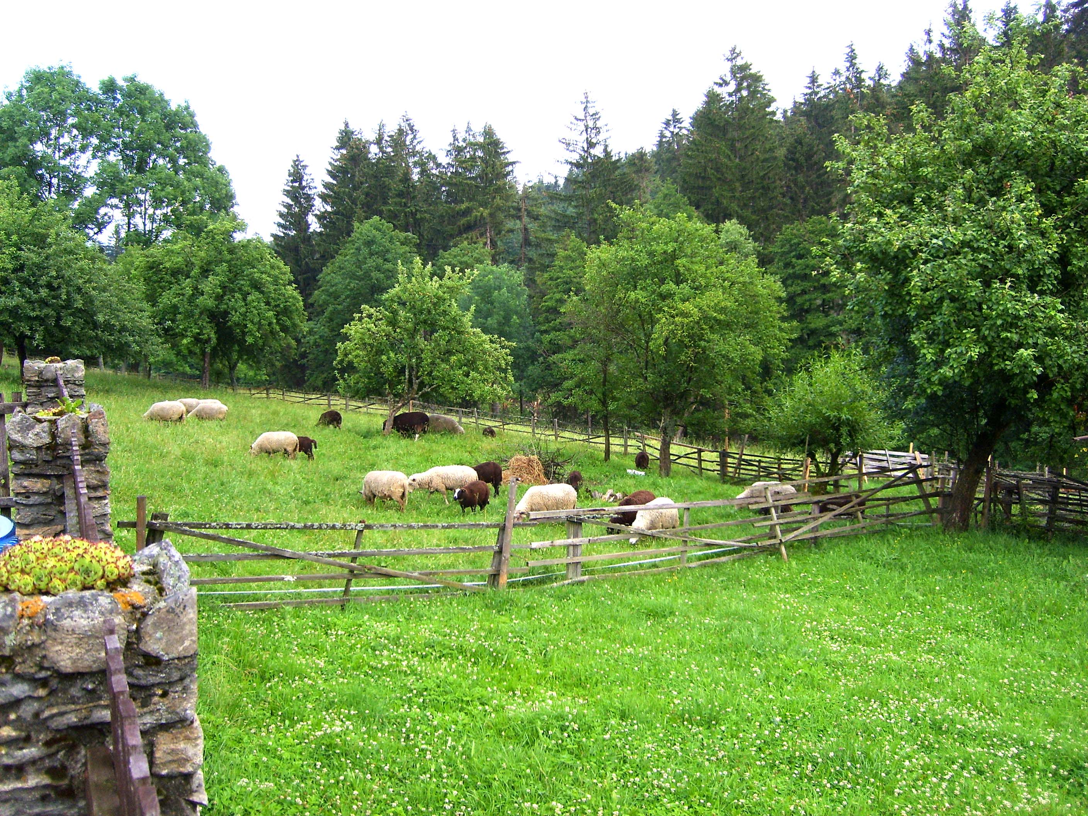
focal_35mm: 35
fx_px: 1100
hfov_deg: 52.6
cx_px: 544
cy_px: 408
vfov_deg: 40.7
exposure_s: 1/350
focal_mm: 5.8
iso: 50
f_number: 2.8
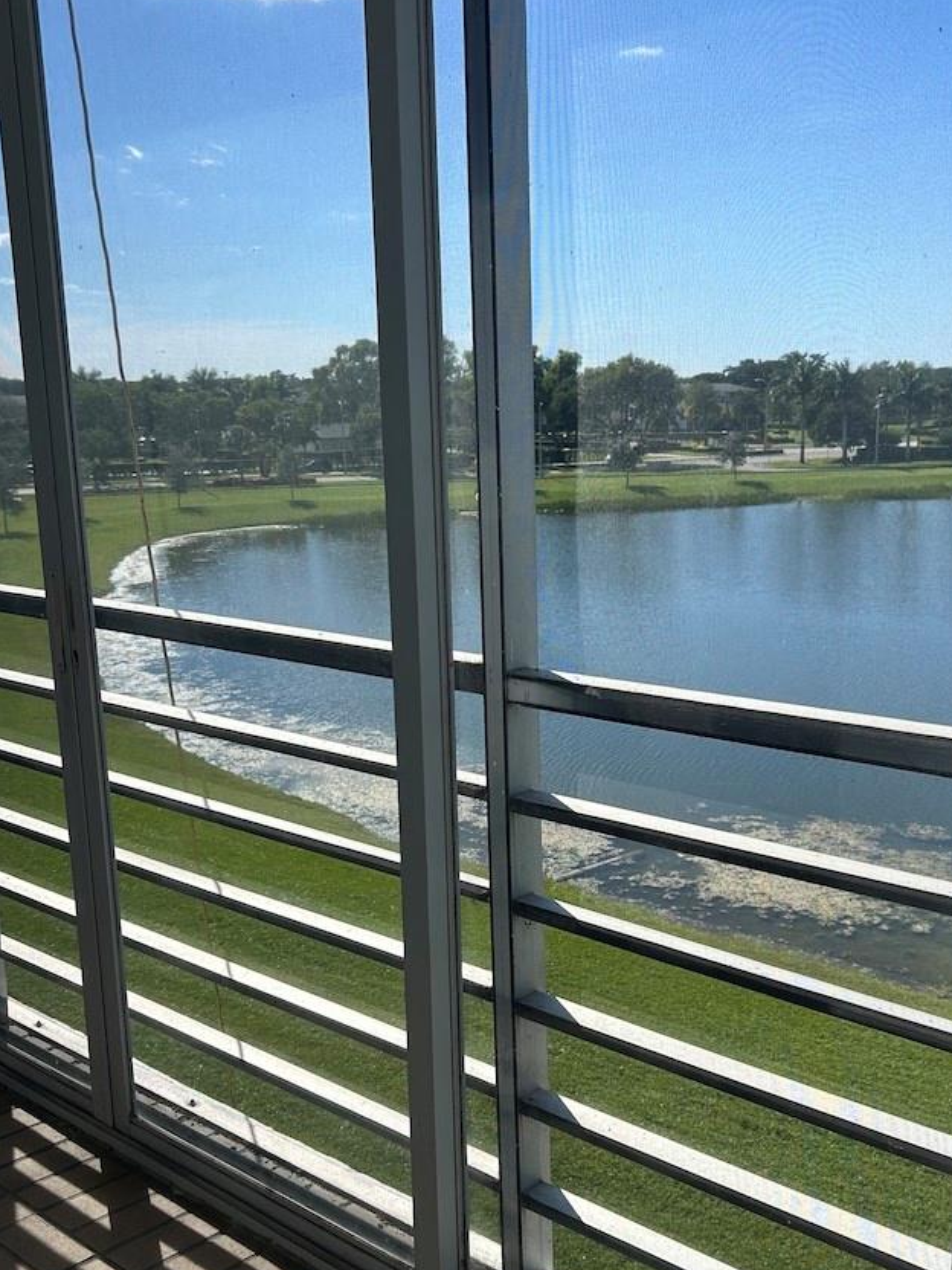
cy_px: 748
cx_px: 510
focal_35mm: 40
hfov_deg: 35.9
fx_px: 1467
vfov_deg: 46.6
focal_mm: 5.7
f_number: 1.5
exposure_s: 1/1468
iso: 50
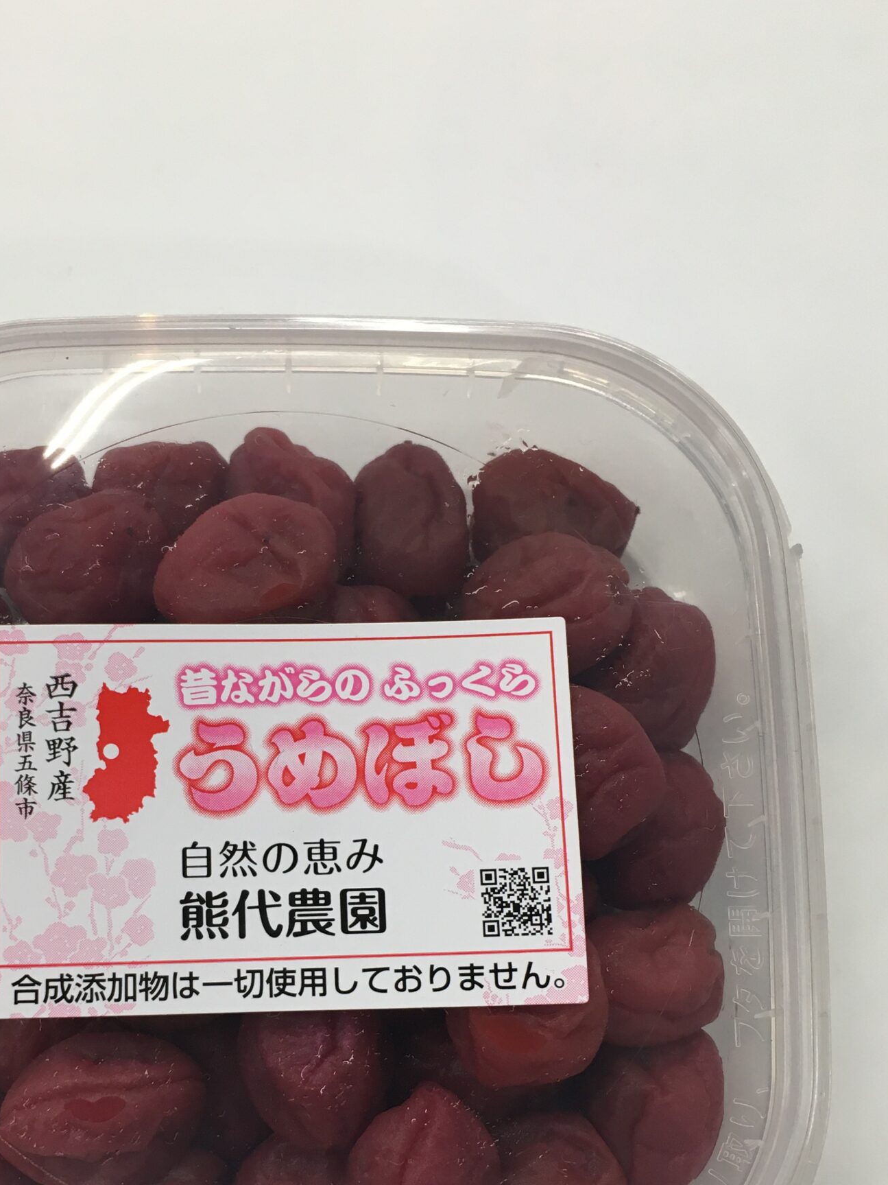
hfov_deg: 33.3
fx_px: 1471
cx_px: 305
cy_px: 834
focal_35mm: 43
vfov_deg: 43.0
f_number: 2.2
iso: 32
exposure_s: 1/40
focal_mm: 4.15
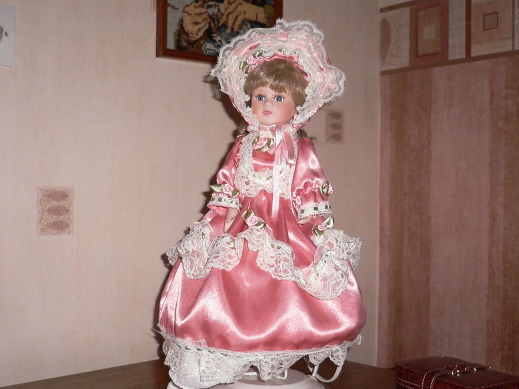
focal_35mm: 45
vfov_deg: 32.1
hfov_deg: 42.1
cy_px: 218
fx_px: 674
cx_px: 270
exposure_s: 1/60
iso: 100
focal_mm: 5.8
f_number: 2.8
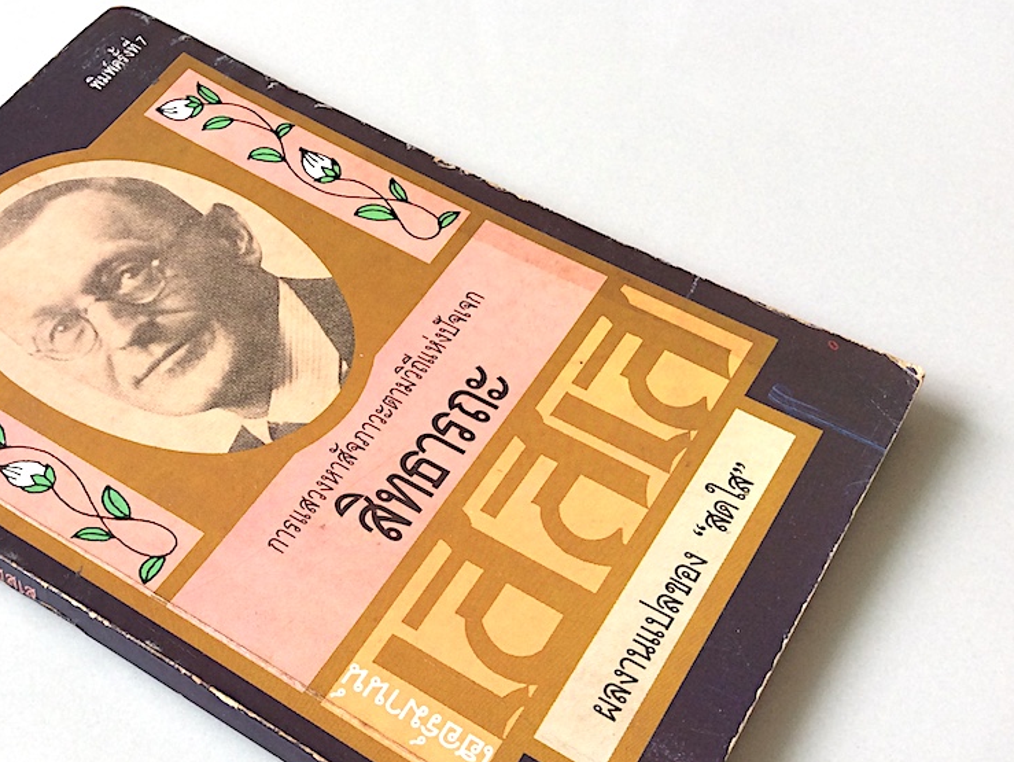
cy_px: 444
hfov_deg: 37.9
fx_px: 1436
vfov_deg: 29.6
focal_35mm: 49
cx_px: 258
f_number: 2.4
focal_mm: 3.3
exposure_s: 1/107
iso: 32
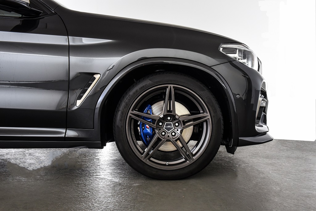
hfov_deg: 54.4
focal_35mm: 35
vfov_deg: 37.9
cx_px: 158
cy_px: 106
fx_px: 307
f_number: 11
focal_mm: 35
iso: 1600
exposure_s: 1/125
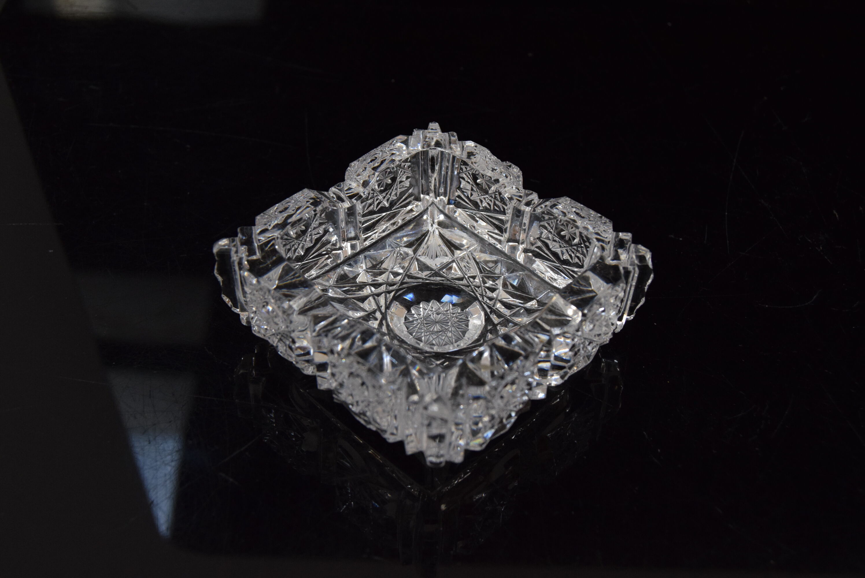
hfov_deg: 43.6
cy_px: 289
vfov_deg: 29.9
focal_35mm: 45
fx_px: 1082
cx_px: 432
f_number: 6.3
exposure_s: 1/160
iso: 1600
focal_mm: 30
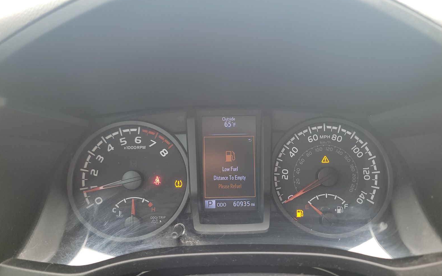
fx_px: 313
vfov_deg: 47.3
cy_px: 165
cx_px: 220
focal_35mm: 26
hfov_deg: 70.4
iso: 142
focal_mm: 6.7
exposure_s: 1/59
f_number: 1.8
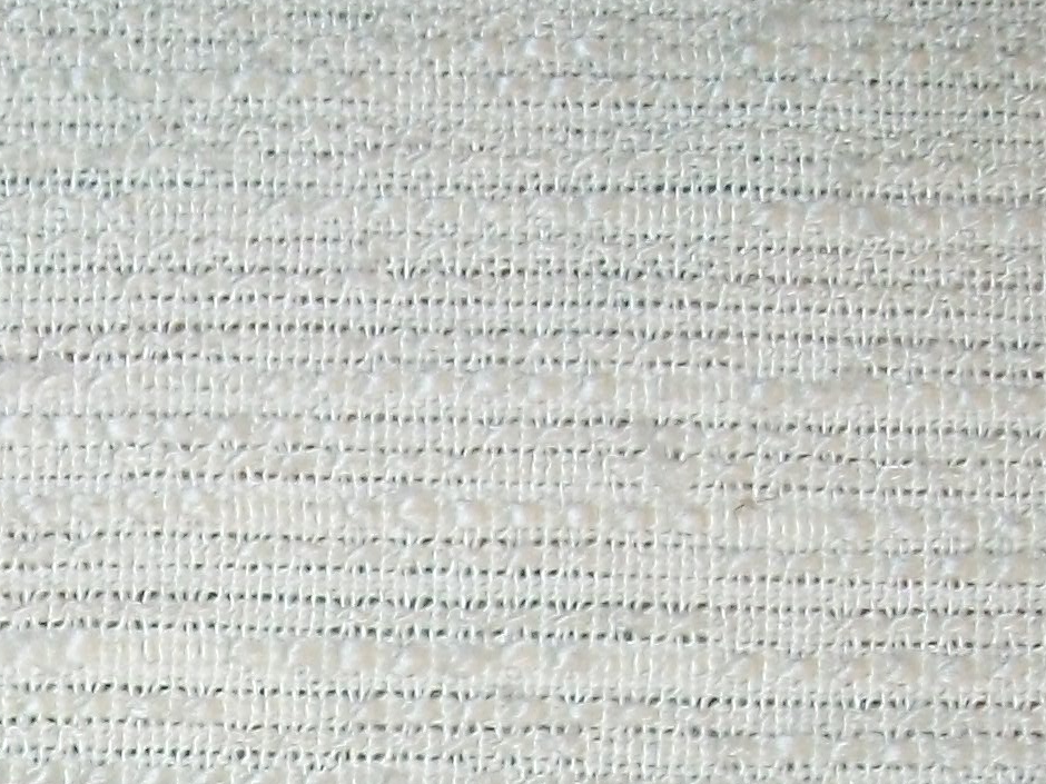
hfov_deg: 15.3
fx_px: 3777
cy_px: 1225
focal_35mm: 125
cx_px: -176
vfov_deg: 11.3
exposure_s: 1/30
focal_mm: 6
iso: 80
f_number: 2.7
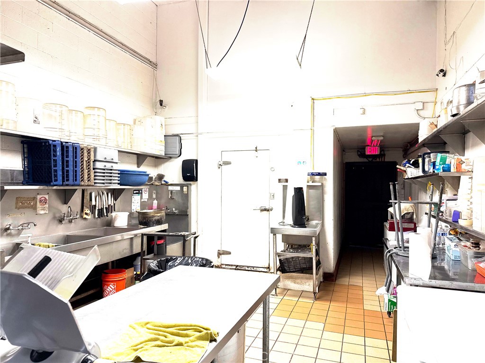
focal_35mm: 24
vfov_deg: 56.8
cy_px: 182
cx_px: 242
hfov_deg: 71.6
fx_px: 336
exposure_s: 1/60
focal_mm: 6.76
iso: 160
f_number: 1.78
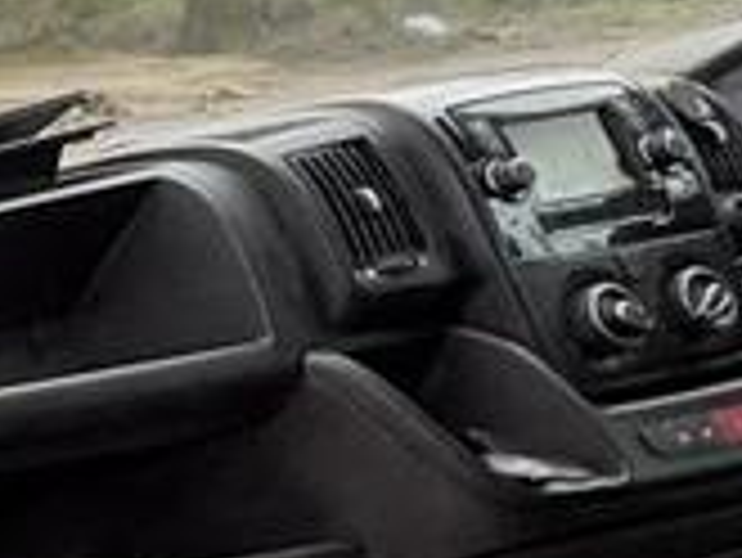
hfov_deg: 13.7
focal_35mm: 76
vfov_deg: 18.9
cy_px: 554
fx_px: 1630
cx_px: -1196
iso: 50
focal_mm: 2.22
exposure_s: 1/99
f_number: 2.2
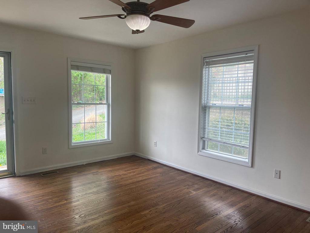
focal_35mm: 25
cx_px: 155
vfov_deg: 54.9
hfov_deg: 69.4
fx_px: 224
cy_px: 116
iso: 64
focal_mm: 5.1
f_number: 1.6
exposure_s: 1/120
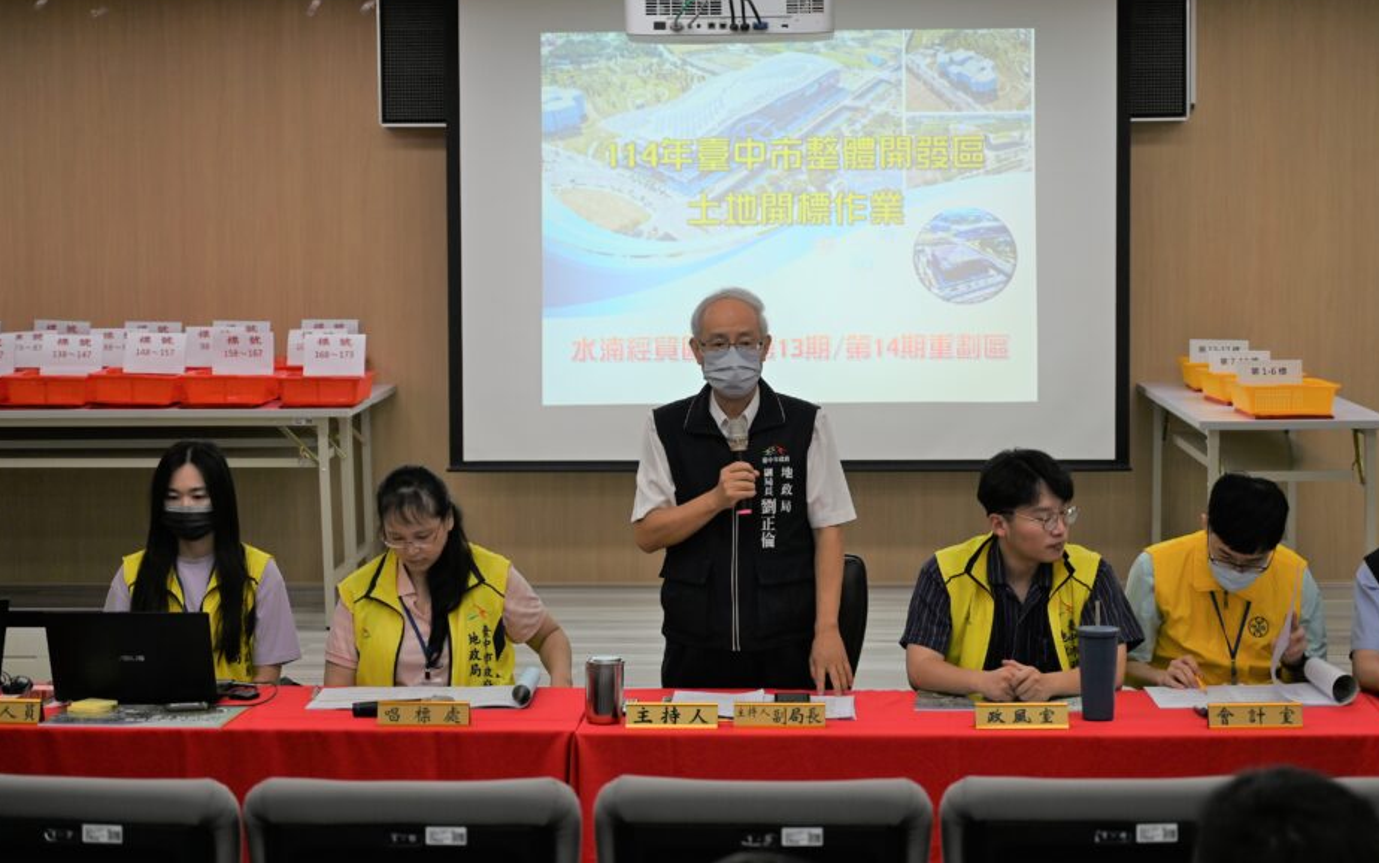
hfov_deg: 26.1
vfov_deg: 16.5
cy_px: 370
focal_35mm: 79
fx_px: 2970
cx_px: 706
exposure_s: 1/250
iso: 280
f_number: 4
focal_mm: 70
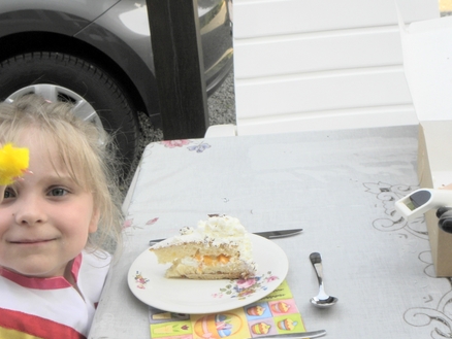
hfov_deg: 30.7
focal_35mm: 63
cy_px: 205
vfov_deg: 23.3
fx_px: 823
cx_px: 194
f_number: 5.6
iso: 64
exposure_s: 1/97.4
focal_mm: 8.2
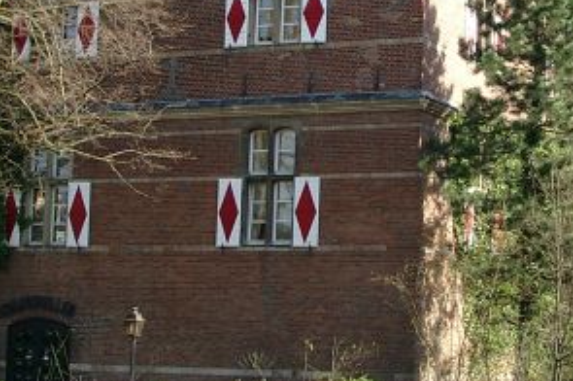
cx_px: 387
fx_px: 1526
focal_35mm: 96
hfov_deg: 21.2
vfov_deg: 14.2
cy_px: 91
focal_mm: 7.13
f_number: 4
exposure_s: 1/222
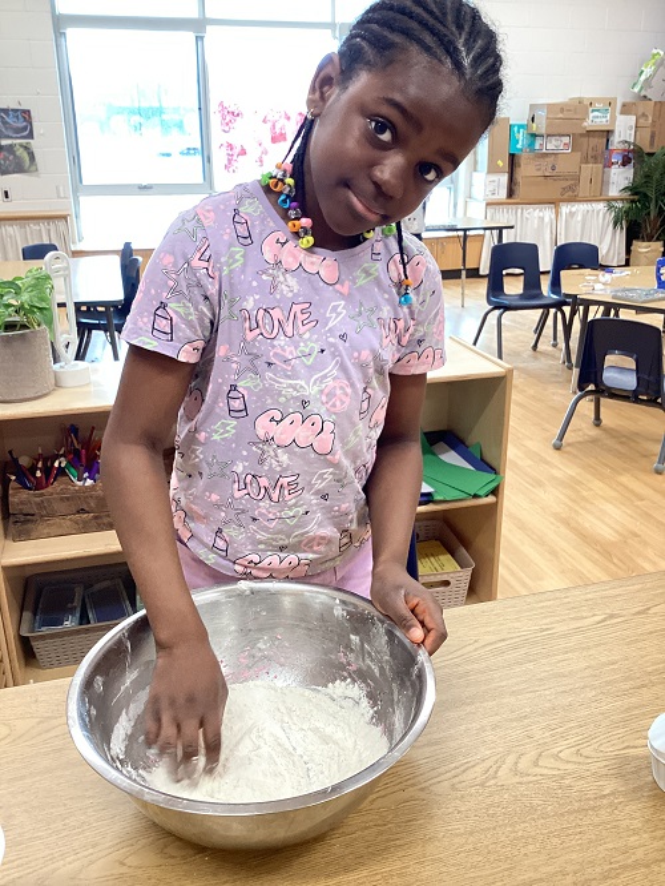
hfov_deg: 45.5
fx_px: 794
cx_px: 332
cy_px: 443
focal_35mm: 31
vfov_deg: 58.3
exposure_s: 1/60
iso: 125
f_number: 2.4
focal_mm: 3.3
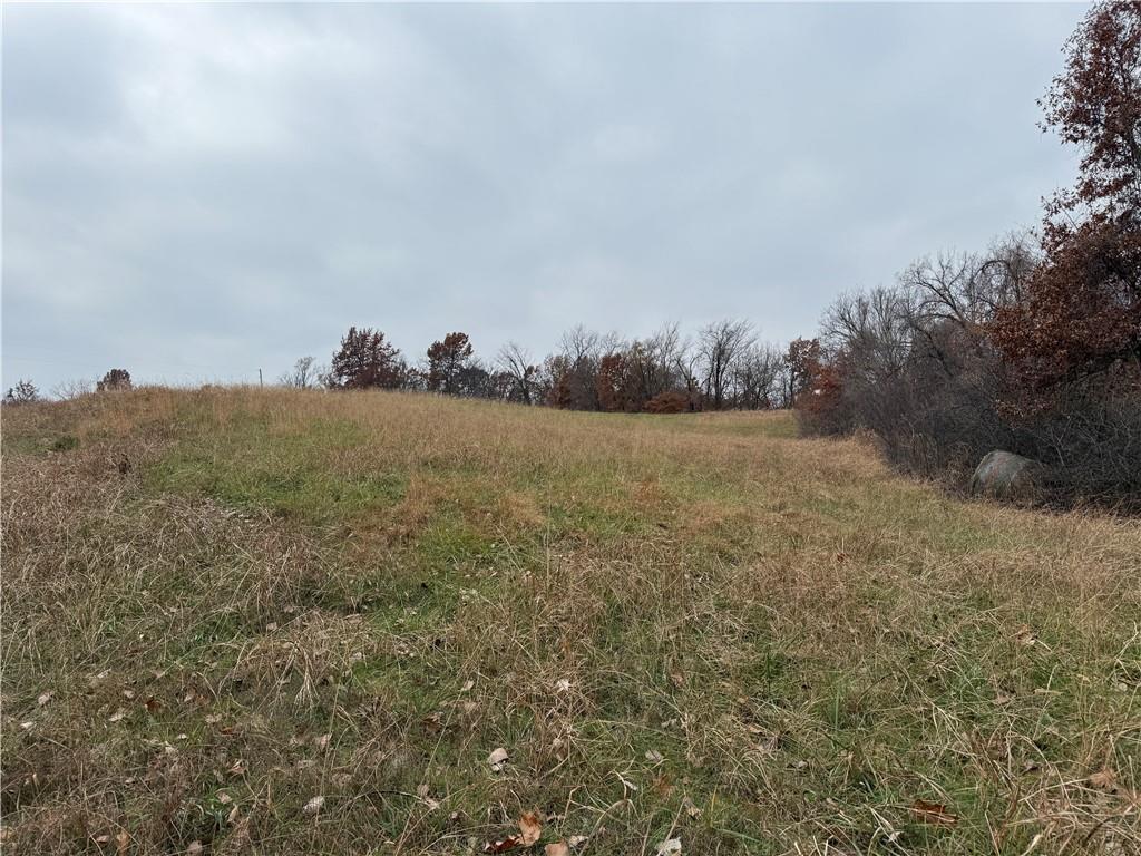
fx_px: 791
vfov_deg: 56.8
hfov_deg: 71.6
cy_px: 428
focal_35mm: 24
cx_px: 570
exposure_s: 1/4673
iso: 80
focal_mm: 6.76
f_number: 1.78
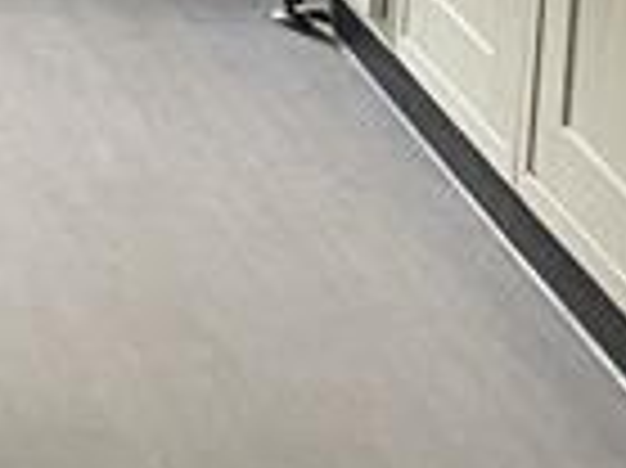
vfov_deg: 7.1
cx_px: -1049
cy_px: -774
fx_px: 3469
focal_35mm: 192
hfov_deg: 8.9
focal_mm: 4.2
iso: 125
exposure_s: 1/67
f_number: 1.6
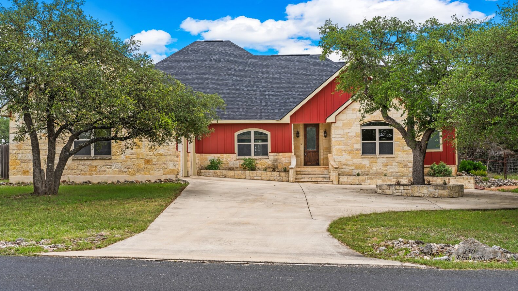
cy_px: 134
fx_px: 632
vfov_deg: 26.0
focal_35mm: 46
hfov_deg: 44.6
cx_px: 255
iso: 100
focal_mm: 43
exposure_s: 1/15
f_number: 8
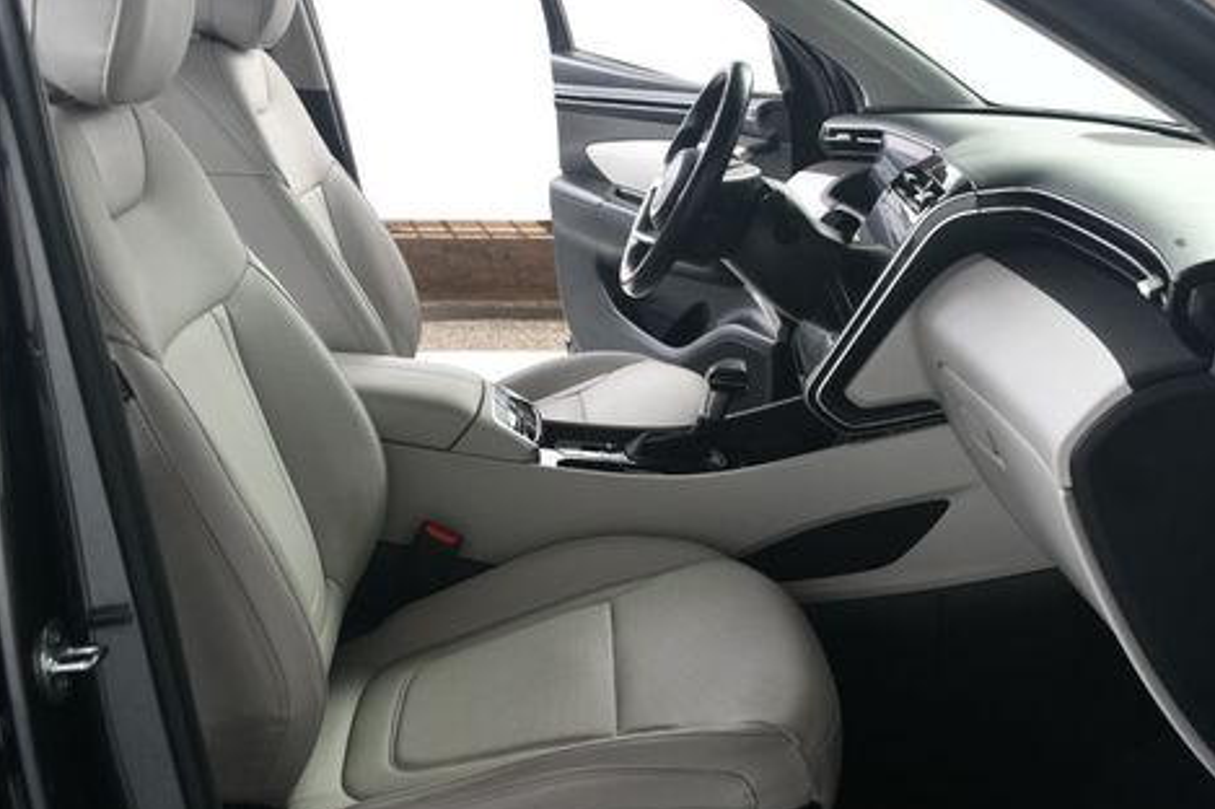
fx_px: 1518
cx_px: 679
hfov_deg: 43.6
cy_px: 360
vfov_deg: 29.8
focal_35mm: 45
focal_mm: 22
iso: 100
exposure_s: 1/160
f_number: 5.6
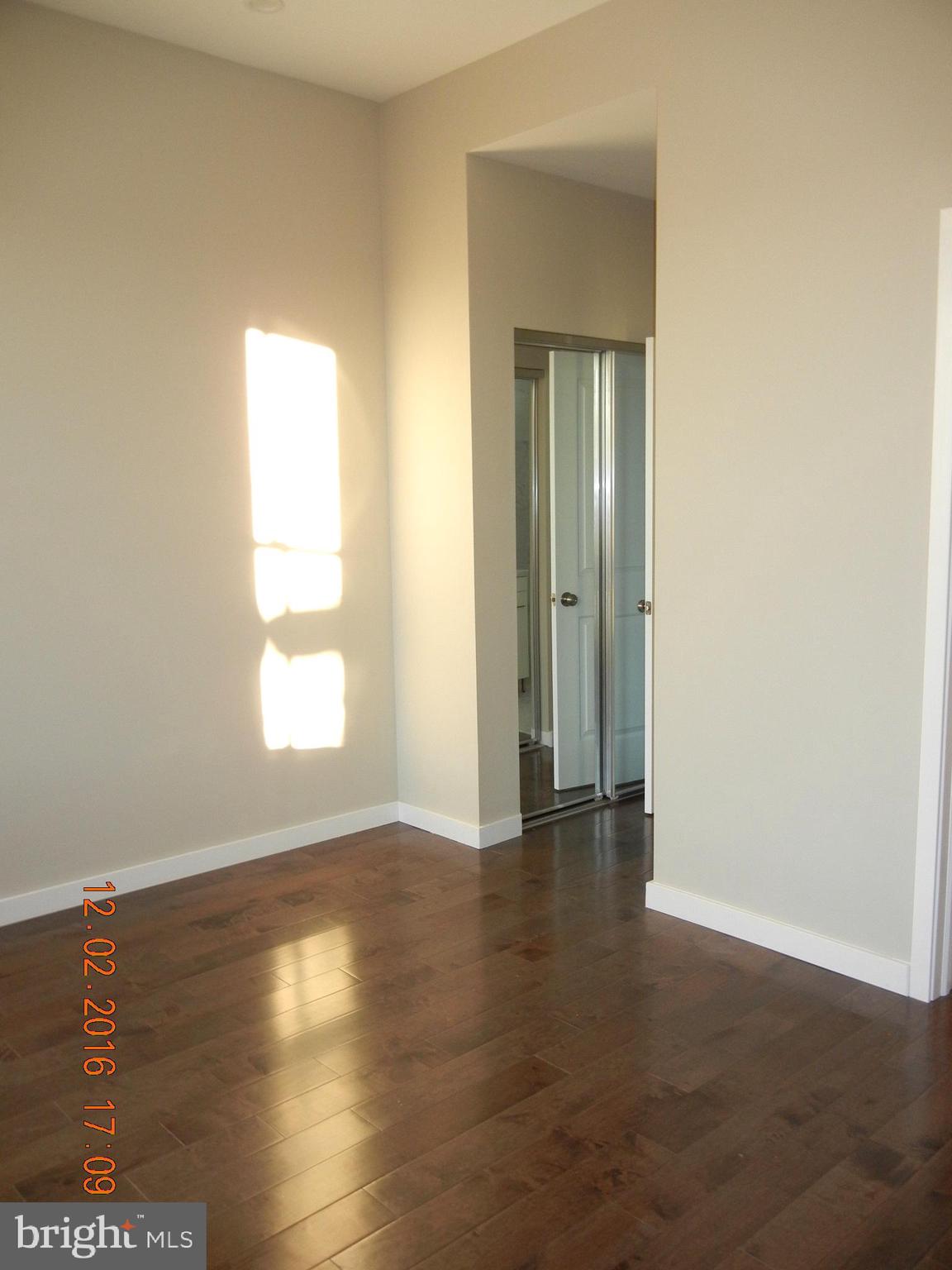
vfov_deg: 60.0
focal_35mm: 30
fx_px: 1100
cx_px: 476
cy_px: 635
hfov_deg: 46.8
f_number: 3.5
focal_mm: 5.4
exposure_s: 1/30
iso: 184
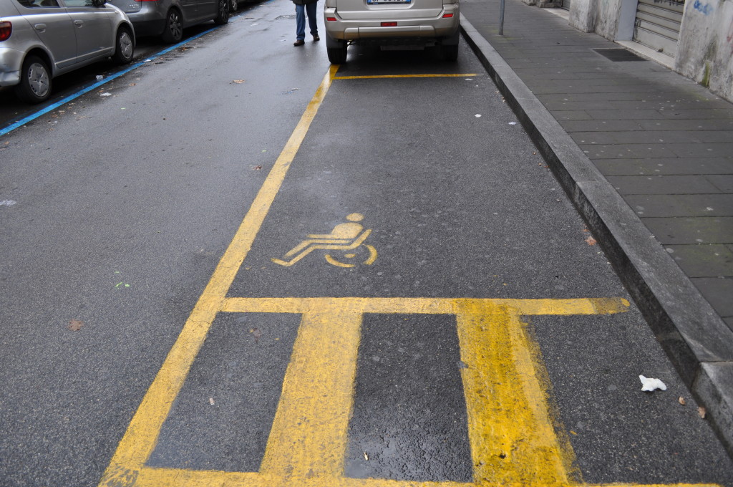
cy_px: 244
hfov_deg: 67.4
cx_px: 366
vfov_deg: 47.8
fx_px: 549
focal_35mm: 27
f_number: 5.6
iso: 200
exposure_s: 1/125
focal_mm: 18
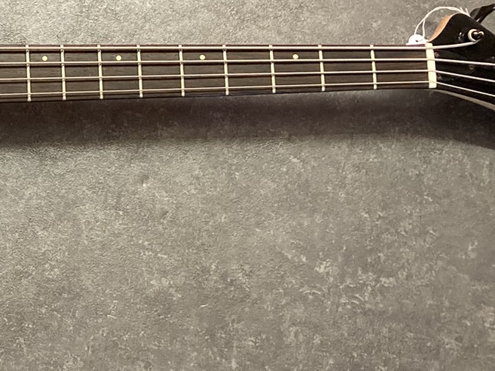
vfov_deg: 17.3
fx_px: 1215
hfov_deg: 21.4
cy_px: 131
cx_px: -103
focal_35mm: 85
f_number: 1.8
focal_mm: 3.99
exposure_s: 1/50
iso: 200
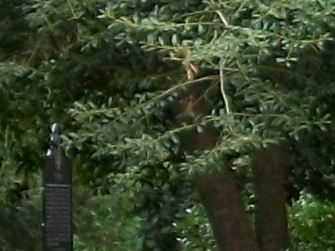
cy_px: 170
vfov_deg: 3.5
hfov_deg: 4.5
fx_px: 4132
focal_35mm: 427
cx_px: 916
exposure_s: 1/80
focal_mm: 9.4
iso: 80
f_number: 3.4
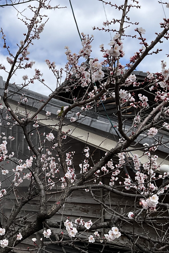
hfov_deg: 31.0
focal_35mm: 41
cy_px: 126
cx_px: 14
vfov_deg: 47.4
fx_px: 289
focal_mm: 3
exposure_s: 1/1626
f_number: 1.8
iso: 25
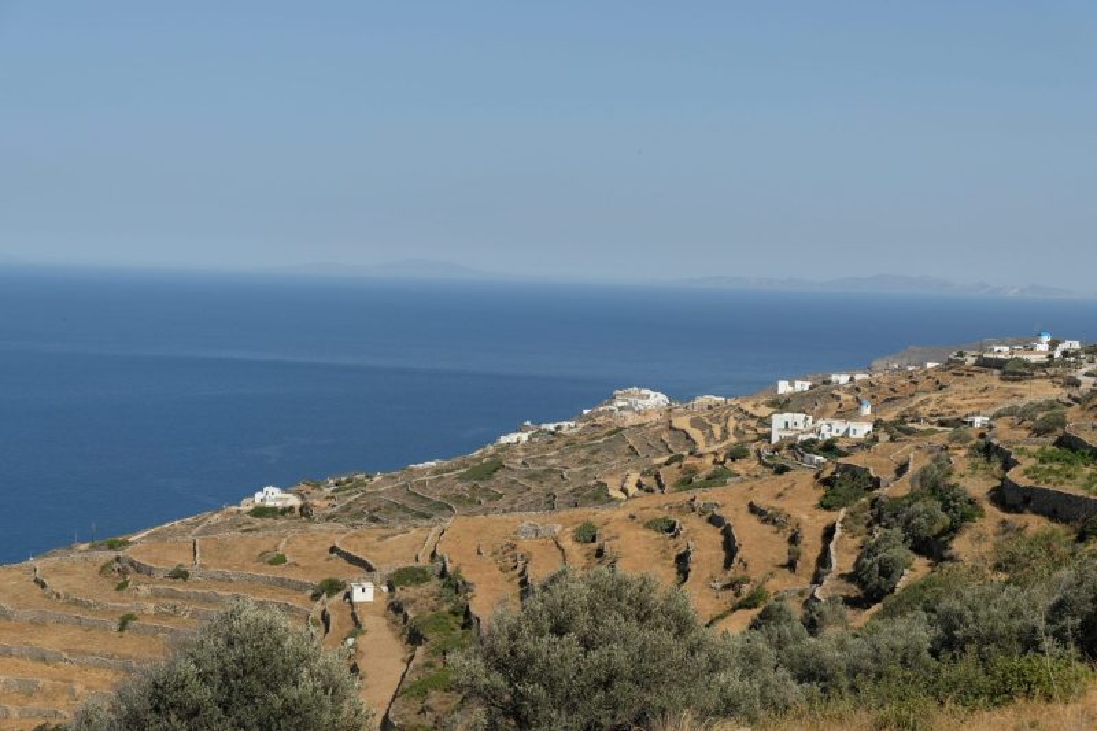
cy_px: 366
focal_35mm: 51
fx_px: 1554
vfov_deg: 26.5
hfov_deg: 38.9
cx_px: 548
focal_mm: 34.3
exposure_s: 1/1250
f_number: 5.6
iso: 200
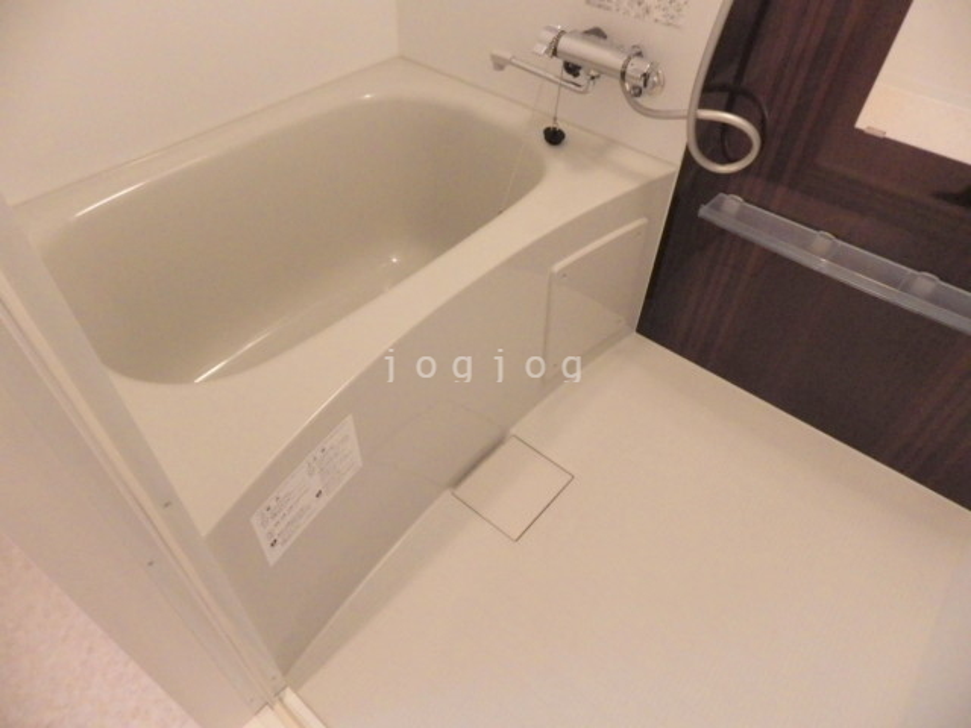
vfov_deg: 61.1
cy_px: 364
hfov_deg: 76.4
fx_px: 617
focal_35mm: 22
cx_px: 486
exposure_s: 1/45
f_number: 3.1
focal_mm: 4
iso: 800
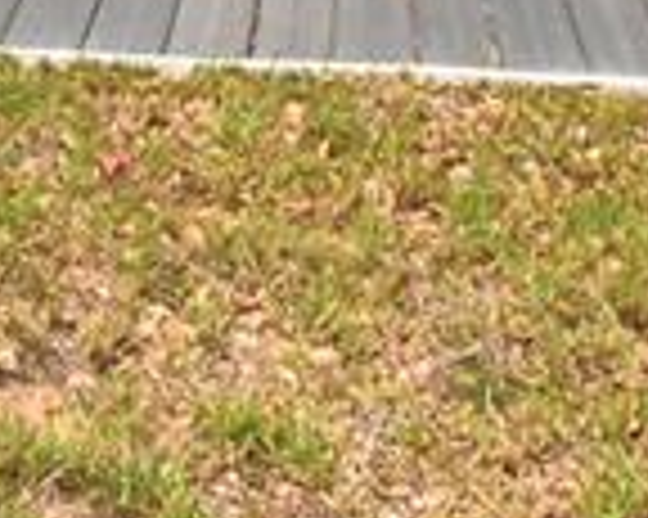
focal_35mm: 100
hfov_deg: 19.0
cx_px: 117
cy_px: -905
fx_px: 1917
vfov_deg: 11.3
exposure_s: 1/2000
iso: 100
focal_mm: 10
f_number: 4.5
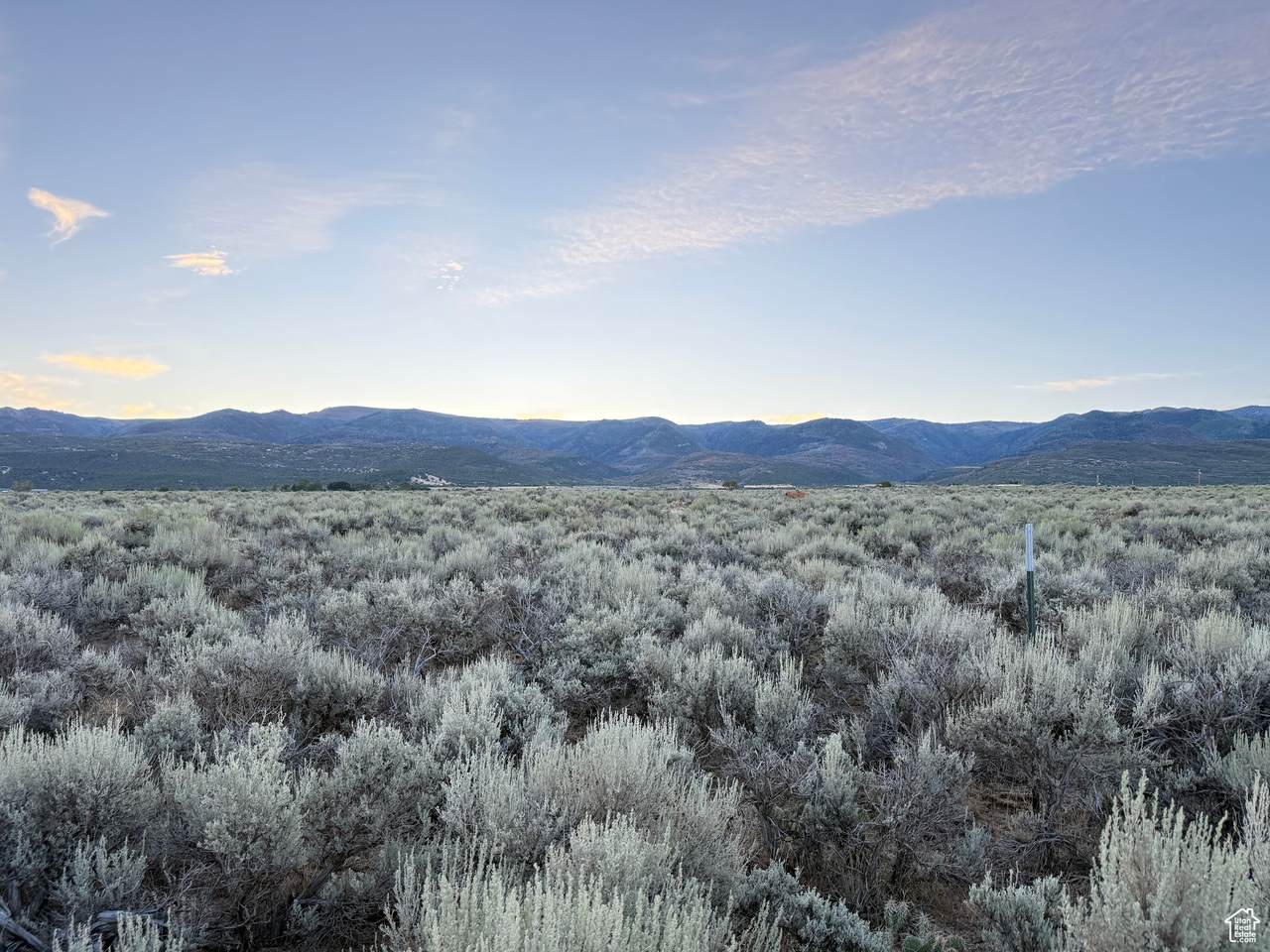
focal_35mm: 24
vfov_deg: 56.8
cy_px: 476
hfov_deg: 71.6
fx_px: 881
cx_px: 635
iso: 125
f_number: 1.78
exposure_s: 1/243
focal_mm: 6.76
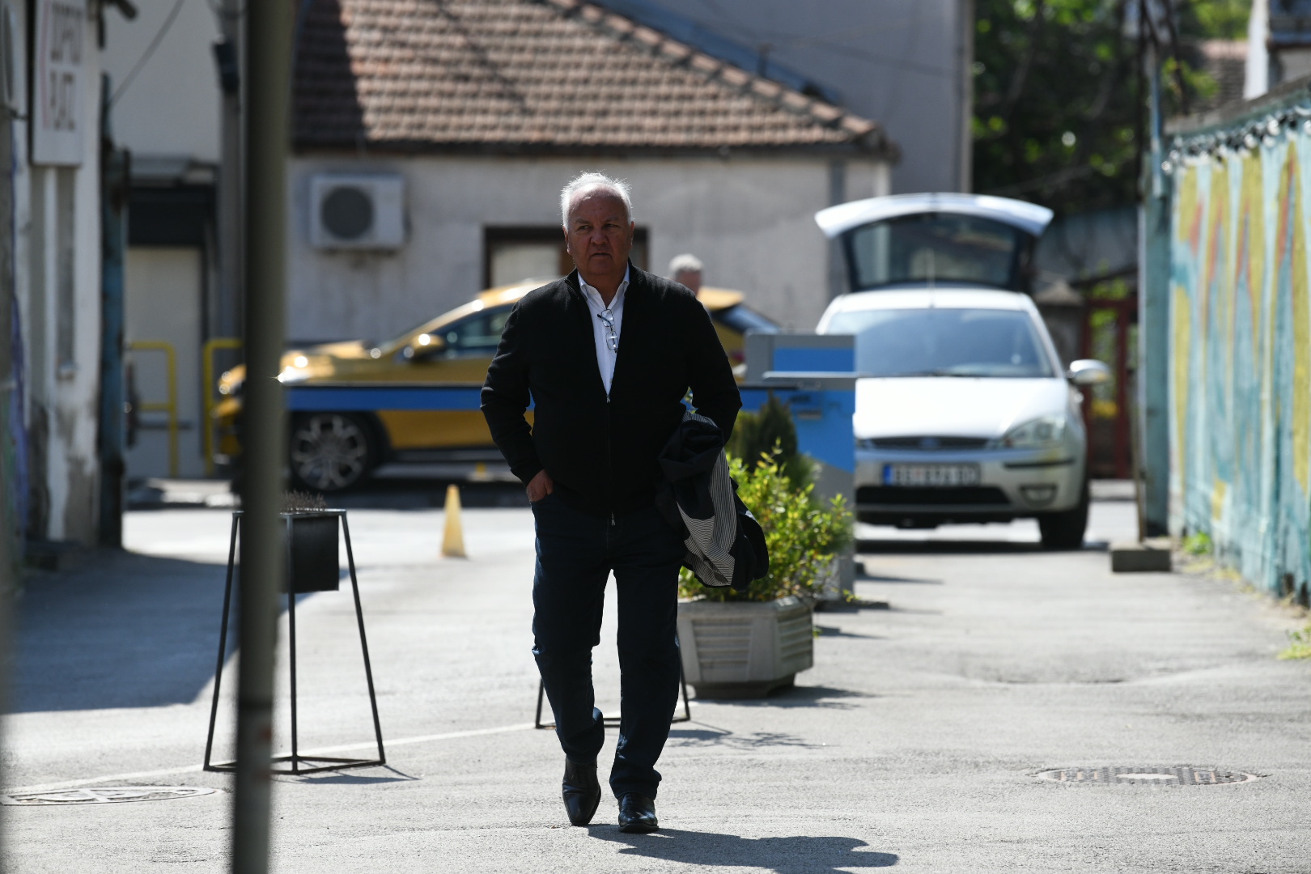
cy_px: 437
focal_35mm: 200
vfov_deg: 6.9
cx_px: 656
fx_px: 7283
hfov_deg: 10.3
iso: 1000
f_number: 4.5
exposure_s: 1/8000
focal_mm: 200
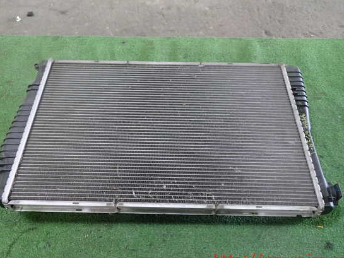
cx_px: 167
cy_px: 126
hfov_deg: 55.3
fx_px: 328
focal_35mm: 33
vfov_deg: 43.0
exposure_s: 1/30
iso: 500
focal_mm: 5.4
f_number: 2.3
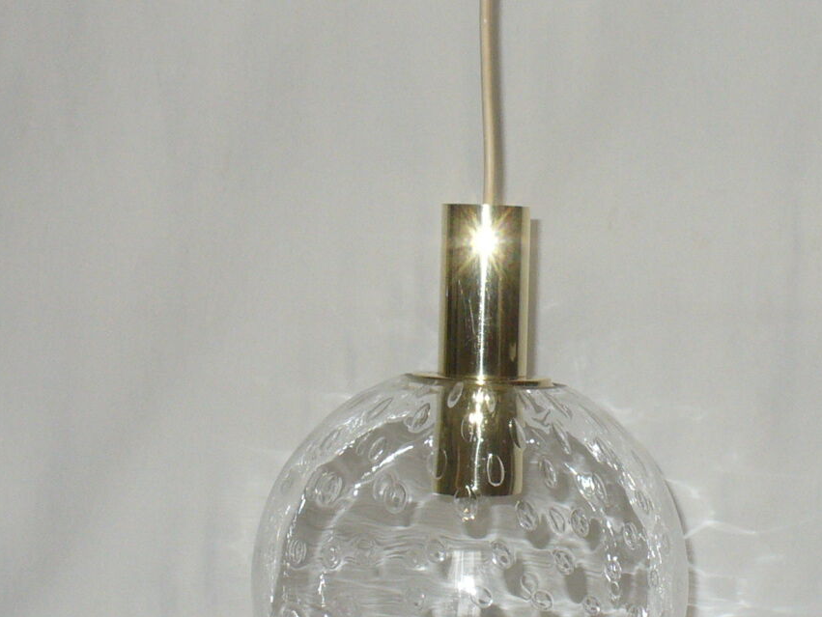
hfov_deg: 21.9
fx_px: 2114
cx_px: 553
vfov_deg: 16.6
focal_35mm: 89
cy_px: 201
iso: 125
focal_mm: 6.1
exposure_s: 1/30
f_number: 2.8
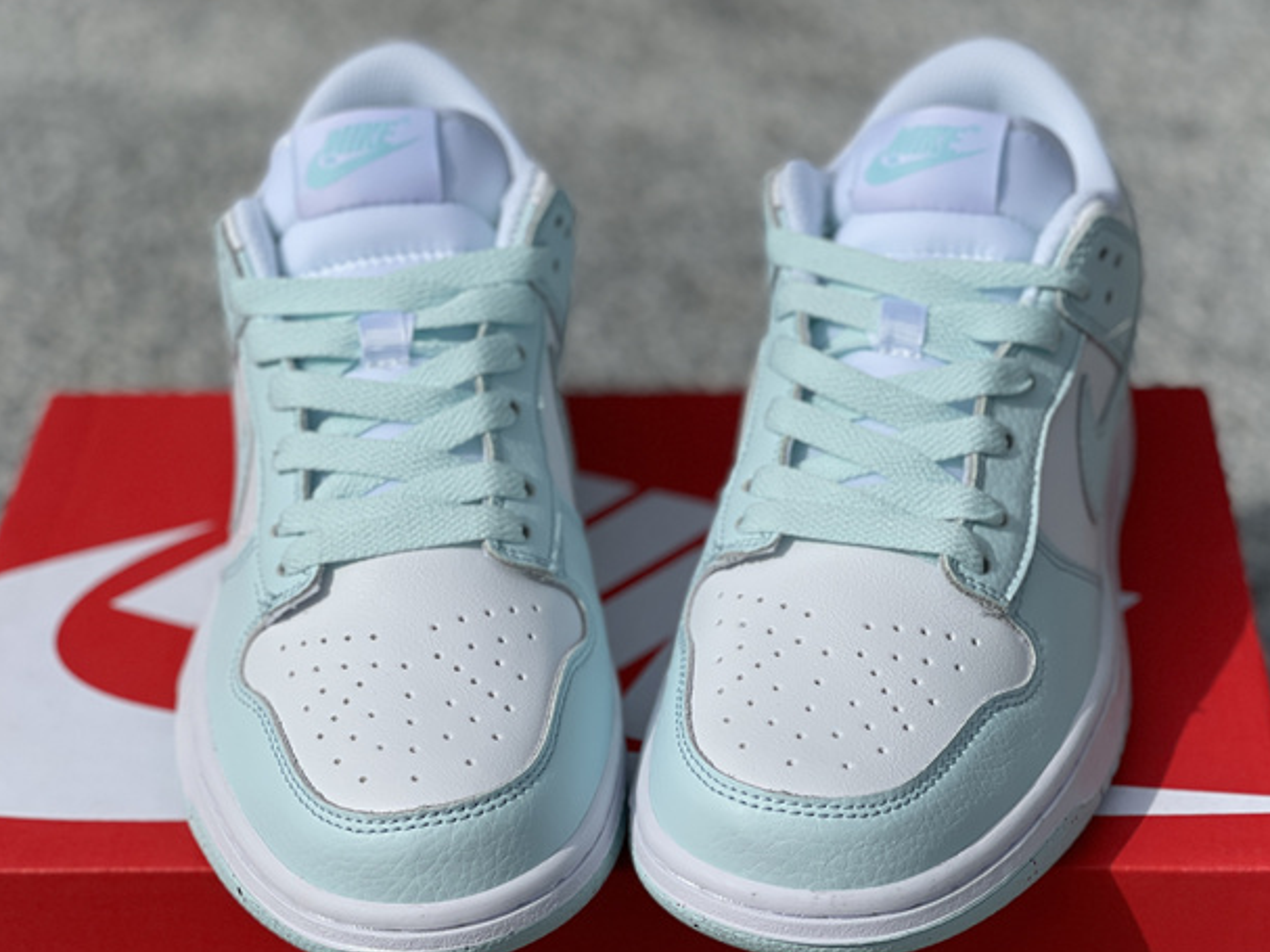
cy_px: 536
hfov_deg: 25.0
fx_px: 2861
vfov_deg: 18.9
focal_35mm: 78
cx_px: 647
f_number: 2.2
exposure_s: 1/5000
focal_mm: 7.5
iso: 32
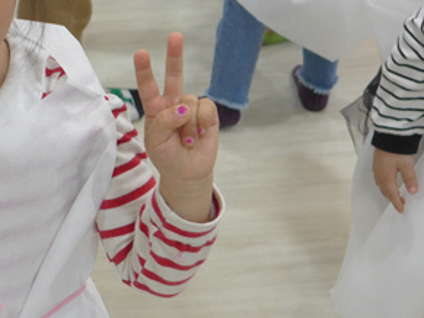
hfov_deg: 17.5
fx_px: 1347
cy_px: 70
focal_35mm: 110
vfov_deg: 13.4
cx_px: 10
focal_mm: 9.8
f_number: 1.9
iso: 320
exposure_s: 1/160
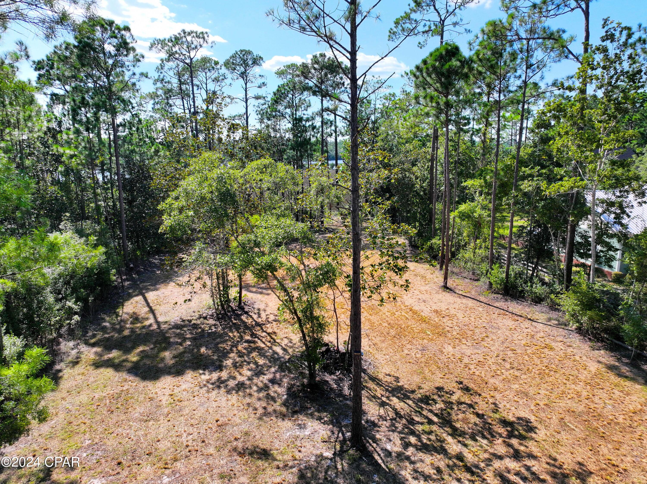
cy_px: 242
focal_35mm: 24
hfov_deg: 71.6
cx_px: 324
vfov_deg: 56.8
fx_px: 448
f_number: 2.8
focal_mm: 12.29
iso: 400
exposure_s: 1/2500
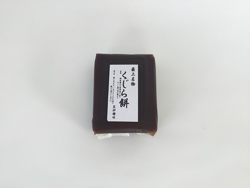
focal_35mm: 31
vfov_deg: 45.4
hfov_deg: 58.4
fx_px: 224
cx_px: 125
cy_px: 94
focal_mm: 3.3
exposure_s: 1/60
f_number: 2.4
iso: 25
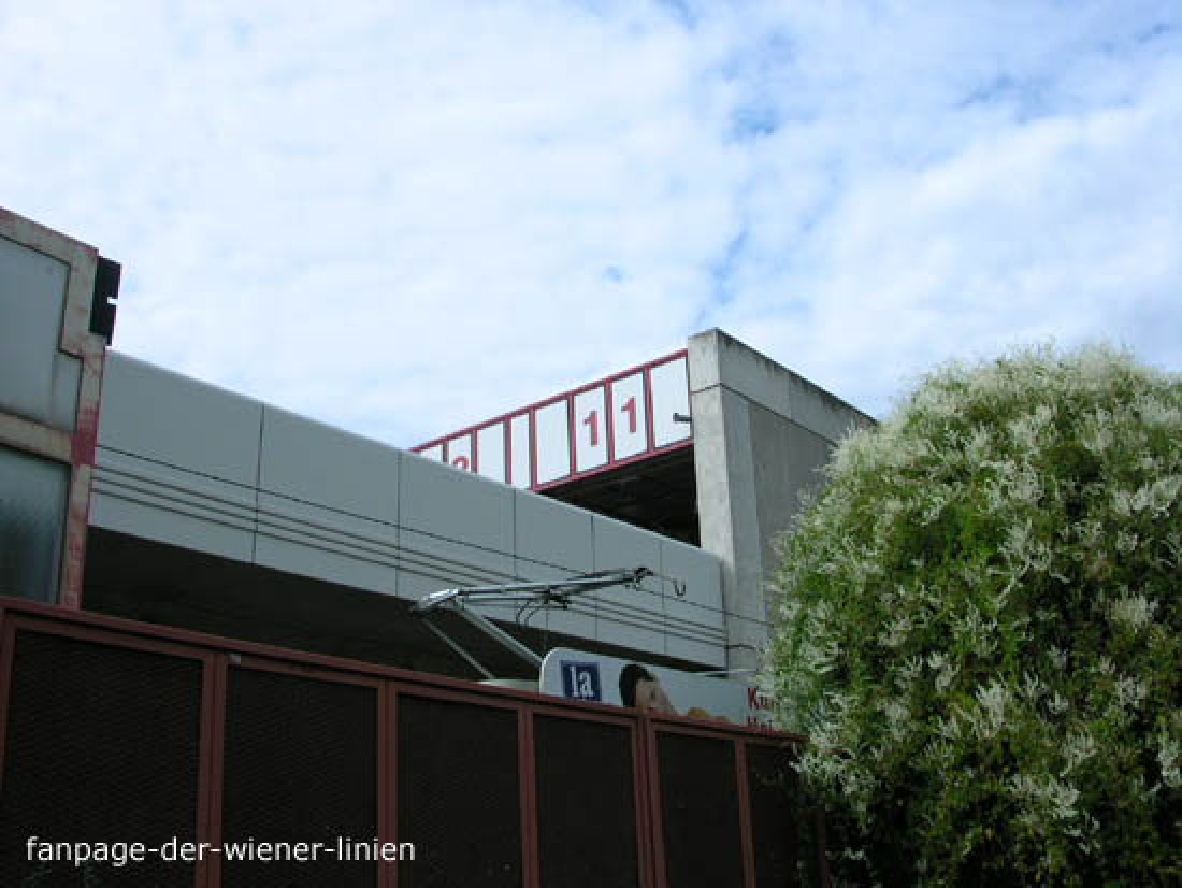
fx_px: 1264
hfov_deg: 50.1
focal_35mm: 37
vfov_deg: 38.7
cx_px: 591
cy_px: 444
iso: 100
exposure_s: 1/448
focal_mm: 5.6
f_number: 4.5
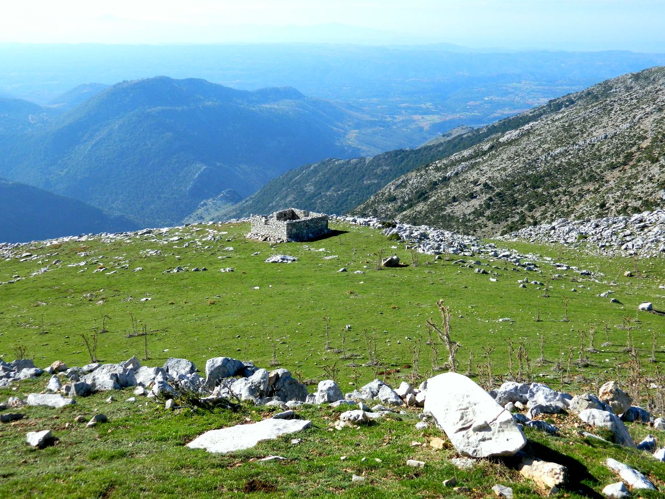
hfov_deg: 45.8
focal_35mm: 41
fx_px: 788
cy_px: 250
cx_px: 332
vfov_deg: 35.1
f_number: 3.5
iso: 80
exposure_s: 1/800
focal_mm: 7.3
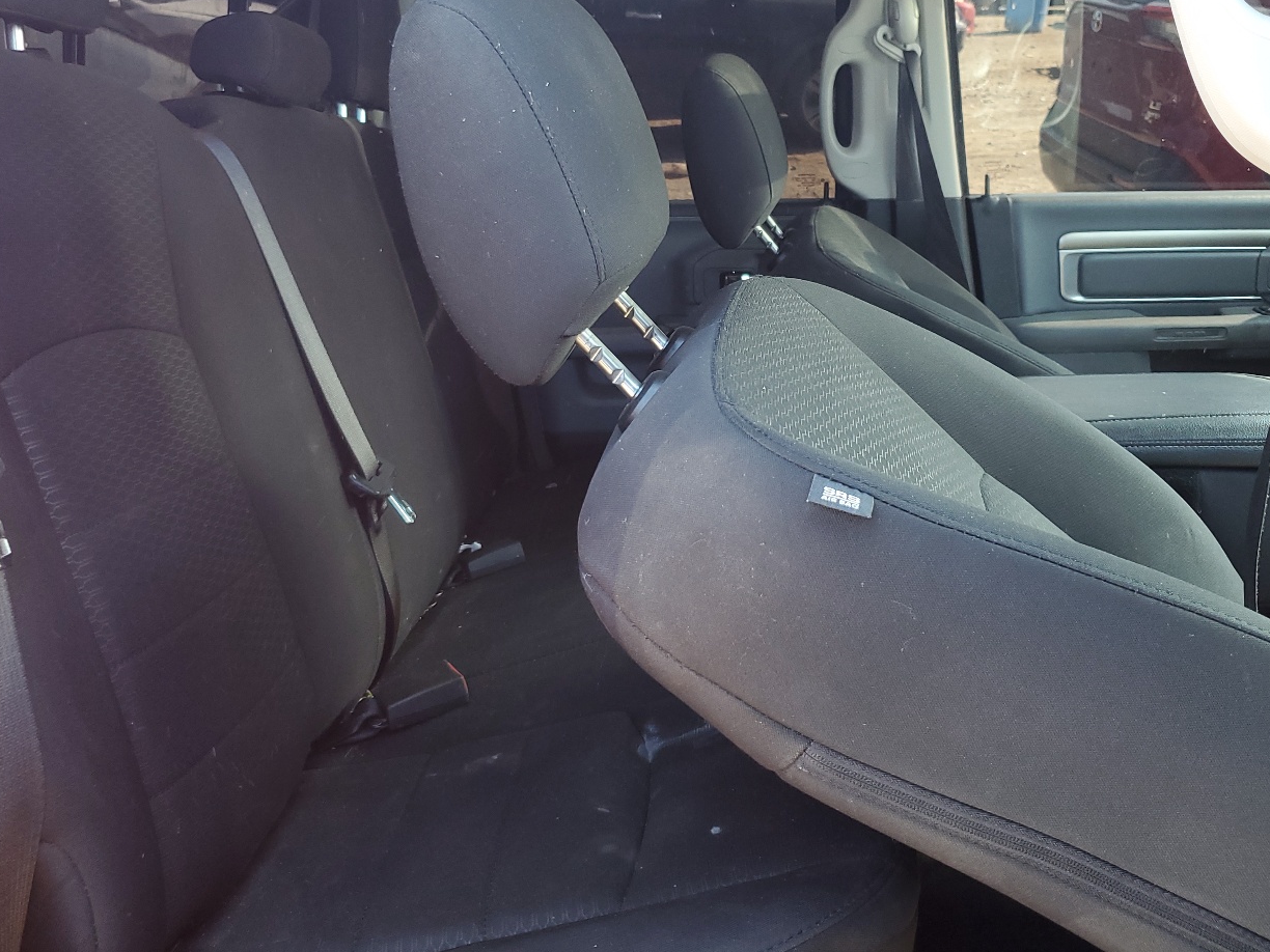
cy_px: 336
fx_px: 1247
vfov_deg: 41.4
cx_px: 688
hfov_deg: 53.9
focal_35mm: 34
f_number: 1.5
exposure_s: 1/120
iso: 79
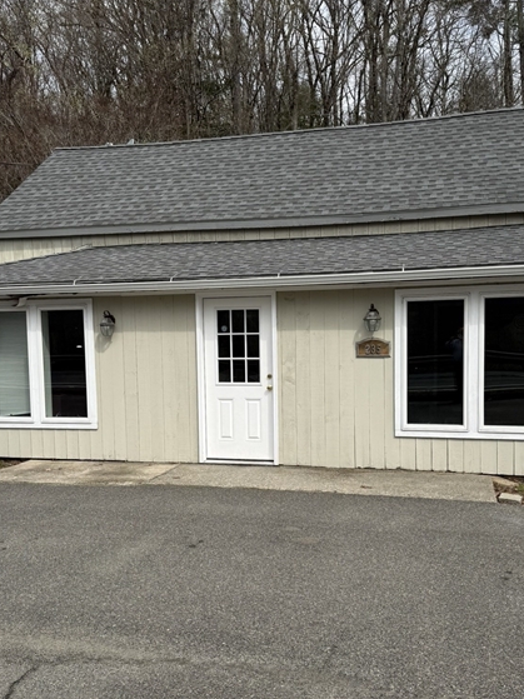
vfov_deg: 55.3
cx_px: 271
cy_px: 379
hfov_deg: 42.9
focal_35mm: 33
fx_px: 666
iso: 80
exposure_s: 1/3584
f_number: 1.78
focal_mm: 6.76
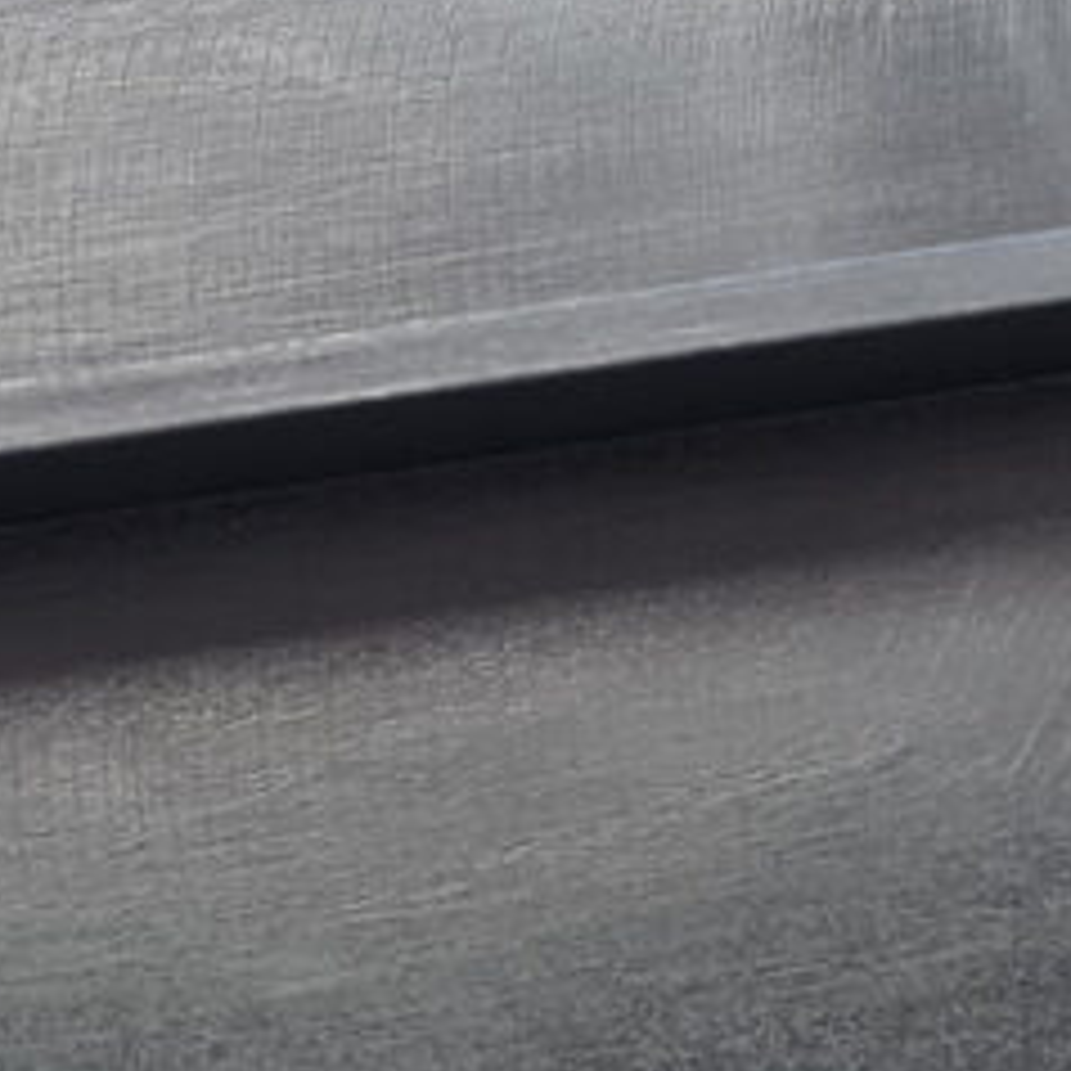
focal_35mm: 135
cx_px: 198
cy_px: -261
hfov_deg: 12.9
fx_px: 4726
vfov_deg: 12.6
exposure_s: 1/50
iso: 200
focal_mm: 5.4
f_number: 1.8
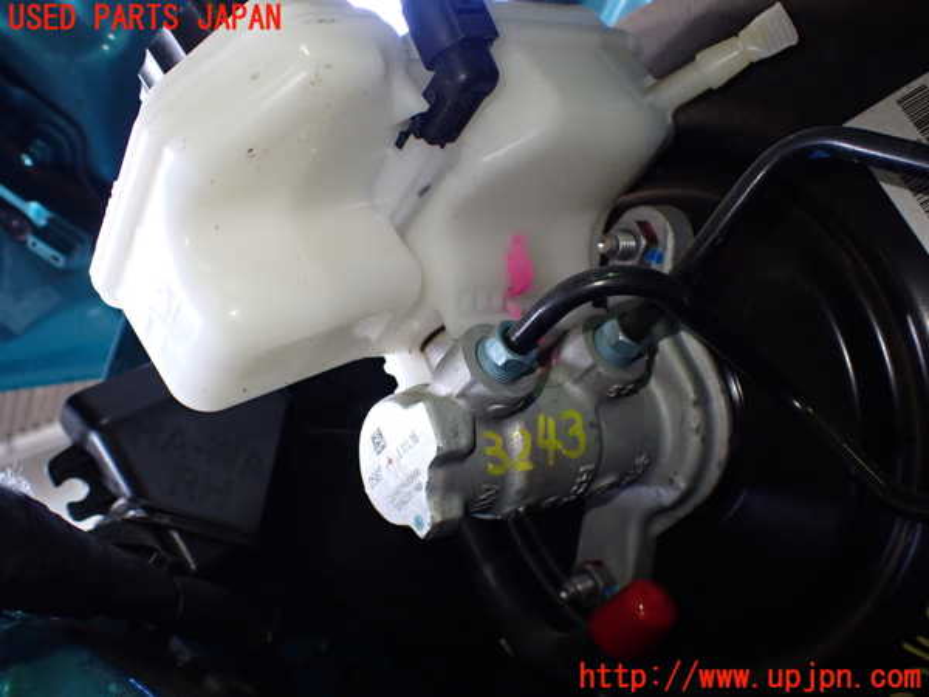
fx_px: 805
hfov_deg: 60.0
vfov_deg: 46.8
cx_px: 464
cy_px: 348
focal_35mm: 30
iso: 400
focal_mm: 5.4
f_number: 2.3
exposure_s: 1/125
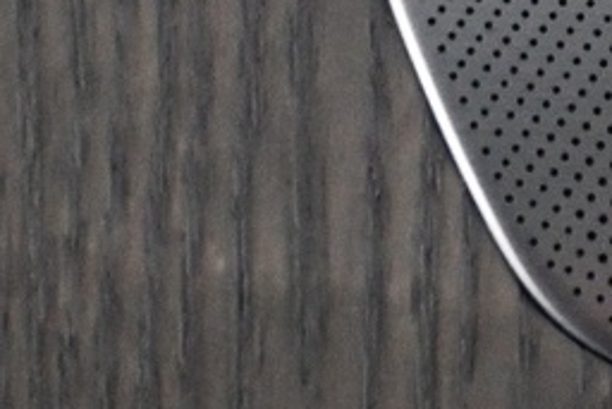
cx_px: 1324
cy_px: -117
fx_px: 3959
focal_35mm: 233
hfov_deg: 8.3
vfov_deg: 5.9
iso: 4000
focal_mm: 24.5
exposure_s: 1/100
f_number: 4.2
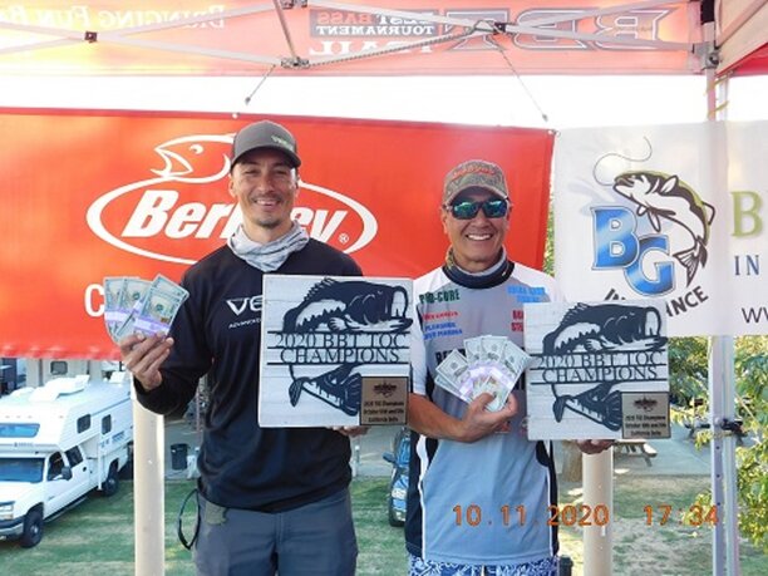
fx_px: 799
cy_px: 288
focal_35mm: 36
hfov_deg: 51.4
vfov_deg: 39.7
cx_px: 384
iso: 125
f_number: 3.5
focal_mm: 6.3
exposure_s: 1/50
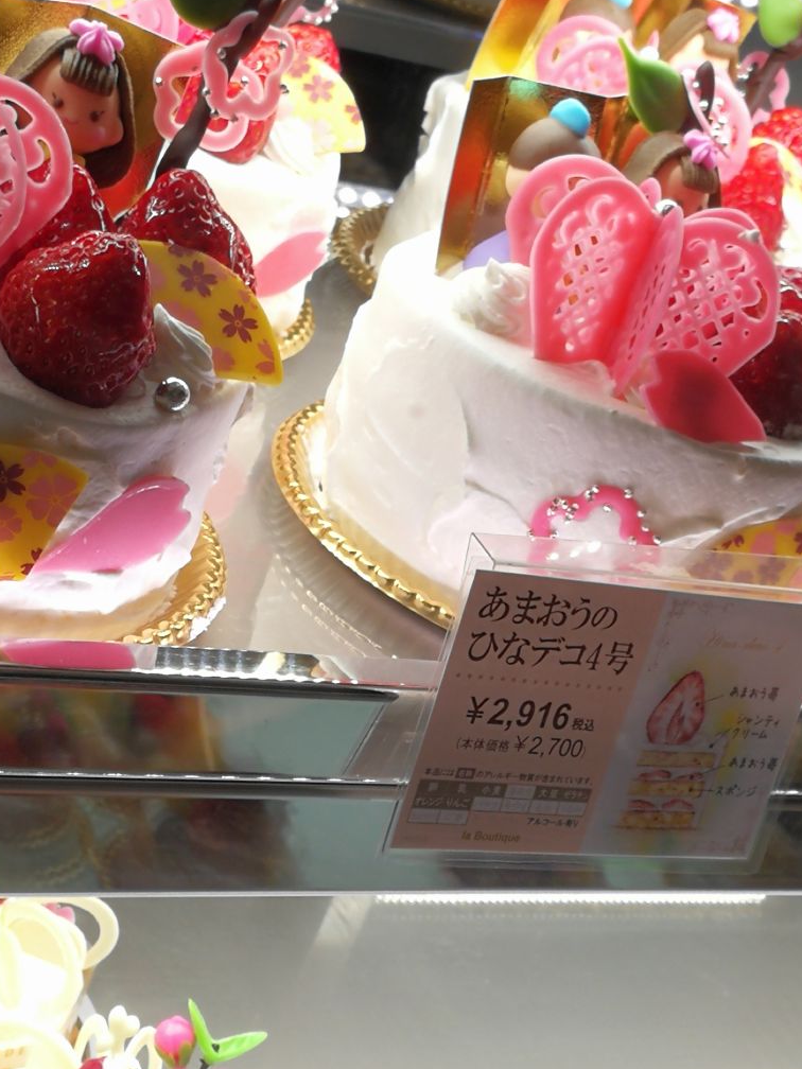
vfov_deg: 26.5
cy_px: 705
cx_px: 441
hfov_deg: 20.2
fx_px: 2255
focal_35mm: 73
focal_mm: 3.95
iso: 50
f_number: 2.2
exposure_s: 1/176
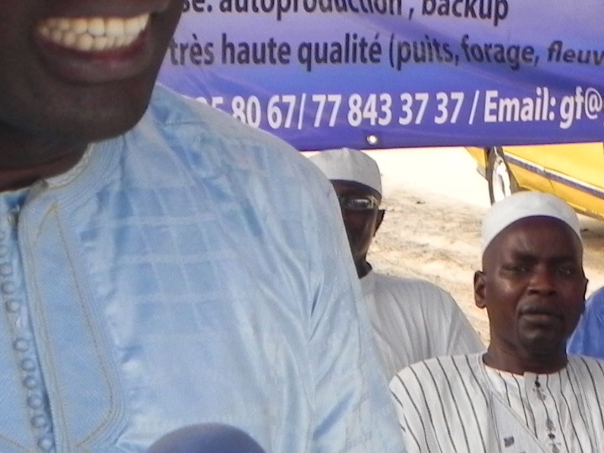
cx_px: 334
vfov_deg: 10.8
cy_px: 66
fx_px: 2390
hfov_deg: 14.4
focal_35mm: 137
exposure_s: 1/30
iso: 176
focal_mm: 7.3
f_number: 3.2
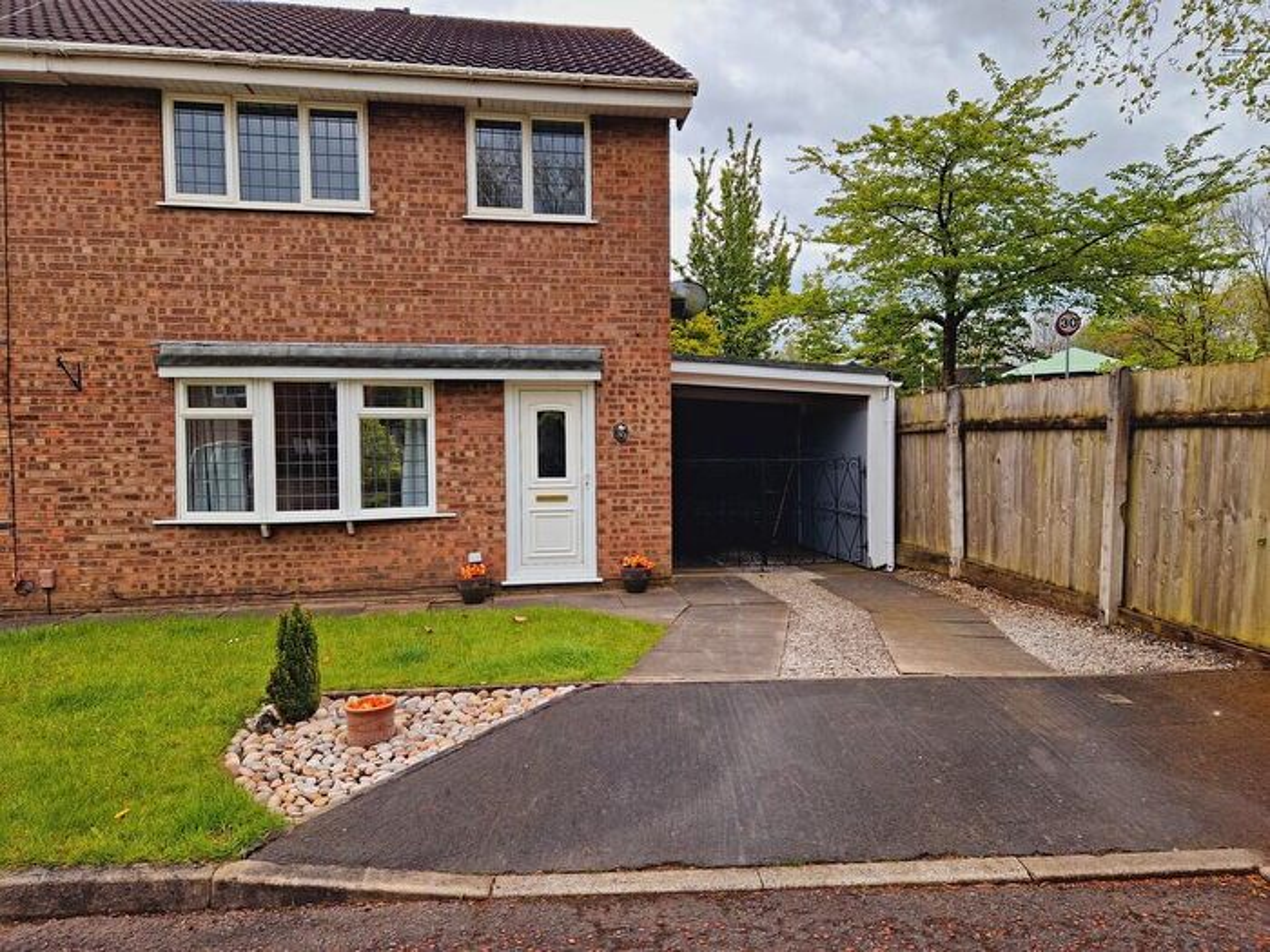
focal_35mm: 23
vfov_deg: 58.9
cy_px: 476
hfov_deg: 73.9
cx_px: 635
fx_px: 844
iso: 50
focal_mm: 5.4
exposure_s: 1/546
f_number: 1.8
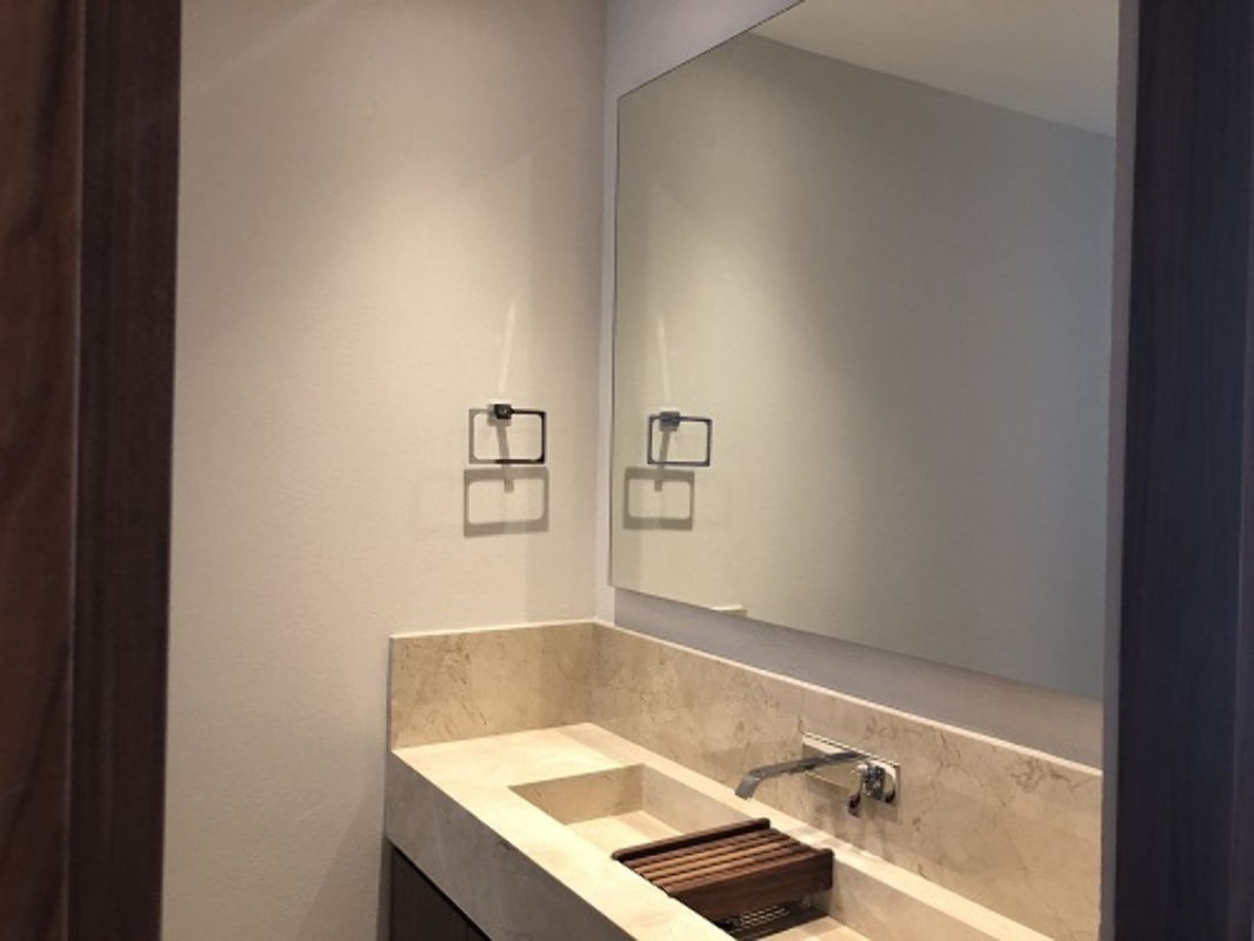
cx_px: 627
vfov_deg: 49.8
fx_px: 1015
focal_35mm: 28
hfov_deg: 63.4
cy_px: 470
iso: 40
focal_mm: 3.99
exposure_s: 1/20
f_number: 1.8
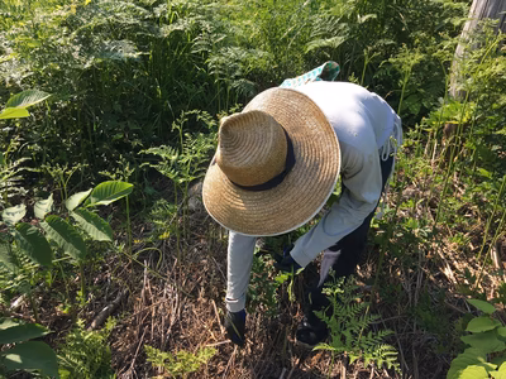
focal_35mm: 29
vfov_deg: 48.2
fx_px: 424
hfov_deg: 61.7
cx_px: 253
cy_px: 190
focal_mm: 4.15
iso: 25
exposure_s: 1/674
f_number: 2.2
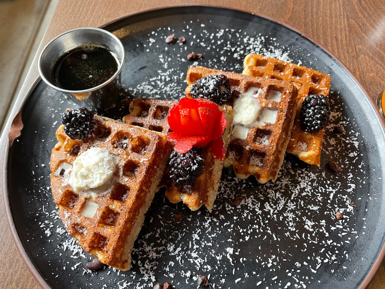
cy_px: 144
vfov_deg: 53.1
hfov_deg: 67.3
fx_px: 289
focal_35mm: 26
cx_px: 192
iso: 250
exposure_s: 1/60
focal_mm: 4.2
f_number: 1.6
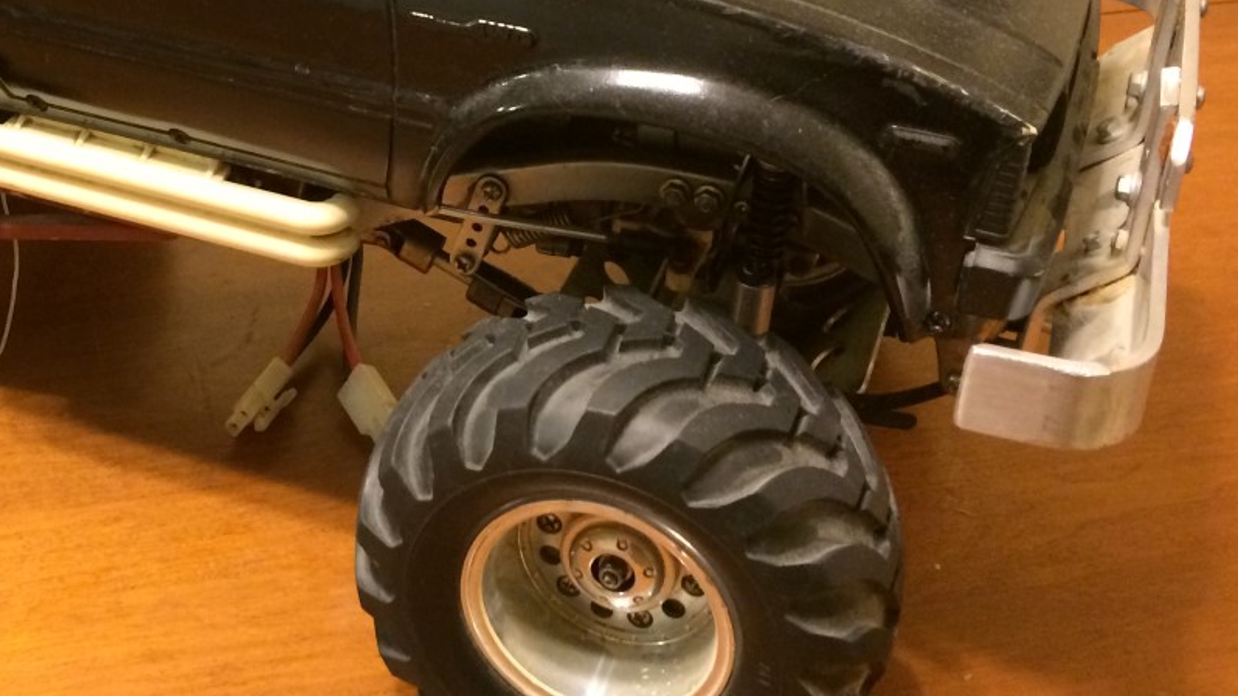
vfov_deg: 20.9
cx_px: 278
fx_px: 1871
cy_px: 144
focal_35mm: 57
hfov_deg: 35.6
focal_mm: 4.15
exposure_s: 1/20
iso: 250
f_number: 2.2
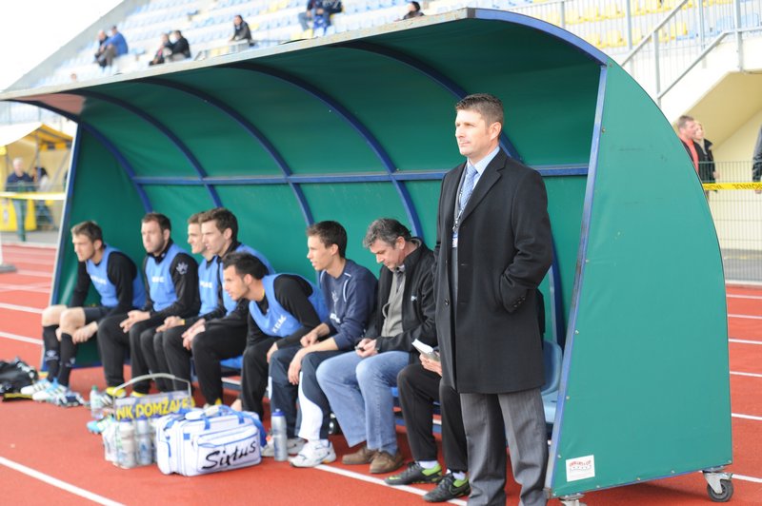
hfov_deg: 28.9
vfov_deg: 19.4
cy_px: 253
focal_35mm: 70
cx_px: 381
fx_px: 1480
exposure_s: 1/200
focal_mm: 70
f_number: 3.5
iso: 320
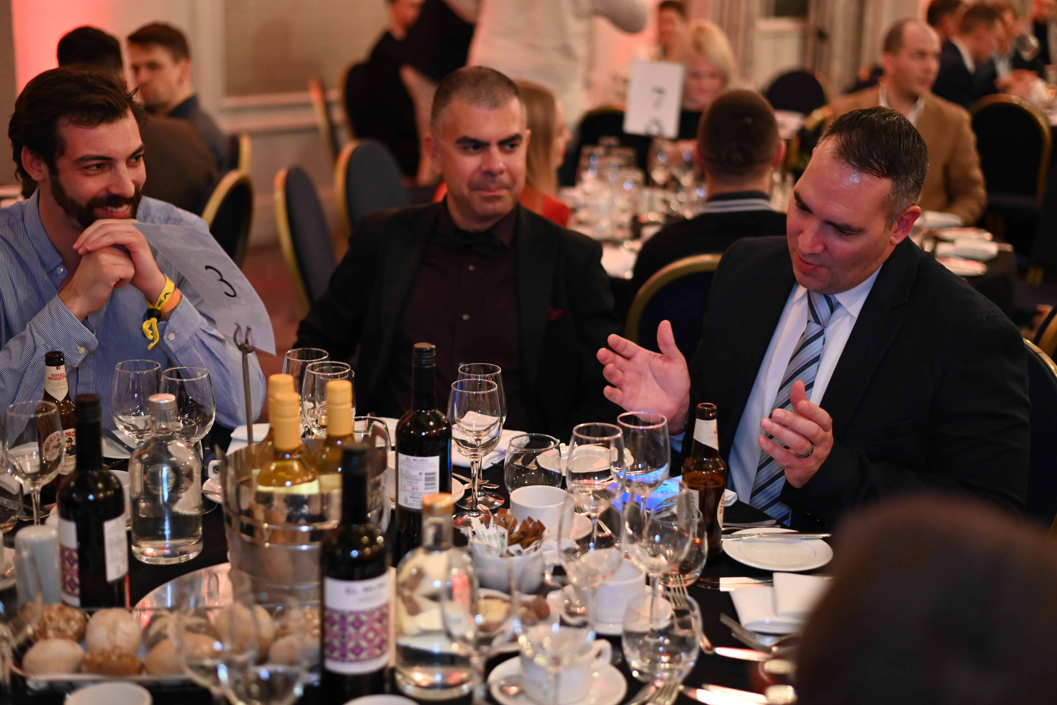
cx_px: 528
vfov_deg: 27.0
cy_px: 352
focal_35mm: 50
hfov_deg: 39.6
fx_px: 1468
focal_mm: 50
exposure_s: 1/125
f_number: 2
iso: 2500
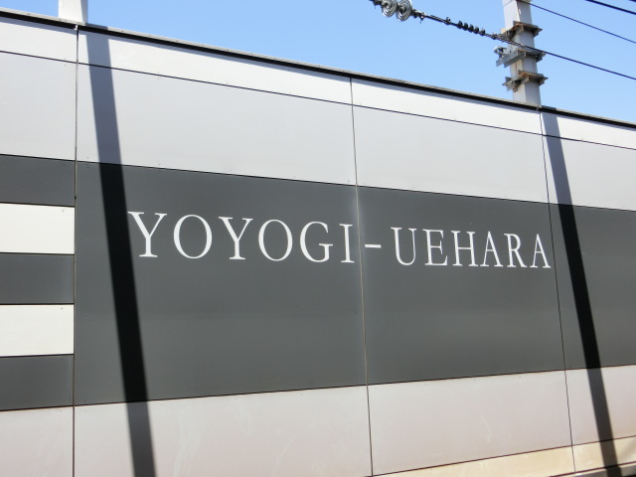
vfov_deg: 36.8
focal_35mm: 39
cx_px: 318
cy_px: 238
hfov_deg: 47.9
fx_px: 717
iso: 80
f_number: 4.1
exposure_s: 1/320
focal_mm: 6.9
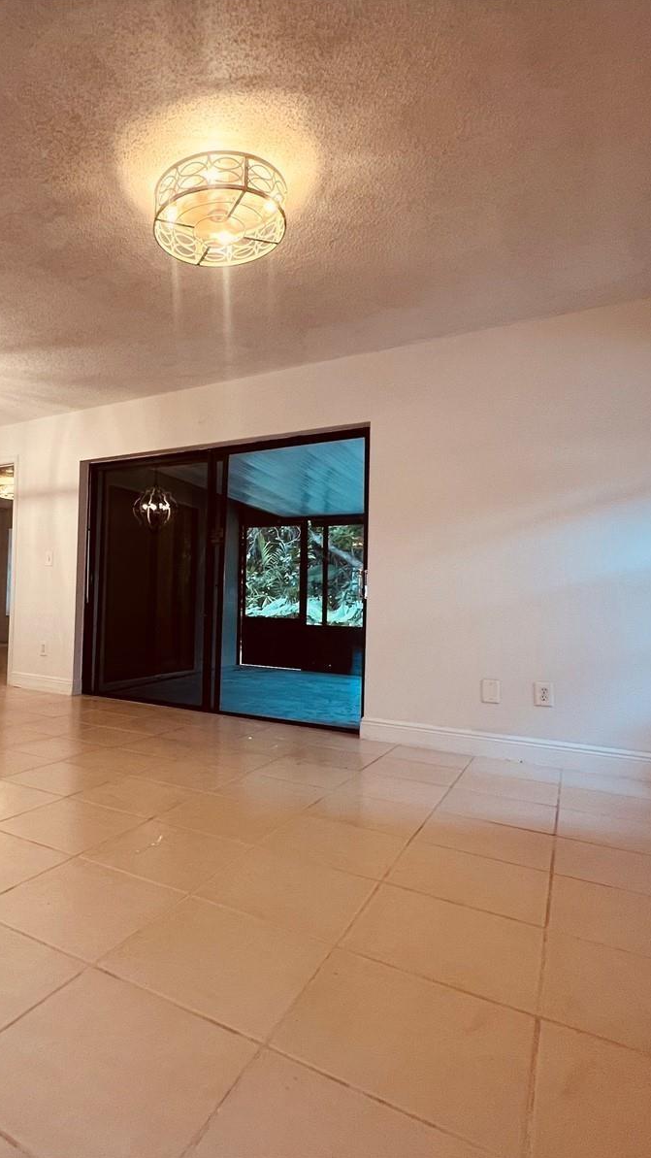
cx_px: 161
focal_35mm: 19
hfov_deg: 55.5
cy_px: 579
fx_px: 583
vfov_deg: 89.6
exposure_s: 1/60
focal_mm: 1.57
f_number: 1.8
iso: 160
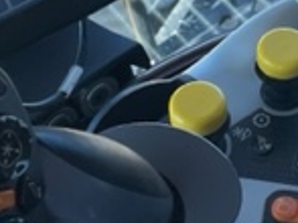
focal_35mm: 113
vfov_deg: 12.9
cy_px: 4
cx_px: 363
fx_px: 972
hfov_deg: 16.7
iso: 32
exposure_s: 1/801
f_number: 1.6
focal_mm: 4.2
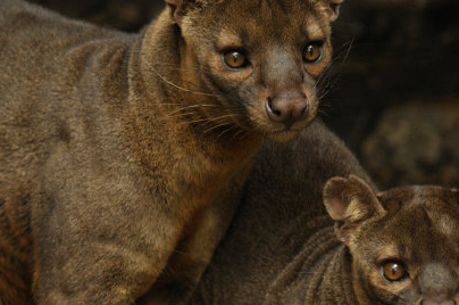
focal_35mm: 890
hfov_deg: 2.3
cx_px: 131
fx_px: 11329
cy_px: 164
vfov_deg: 1.5
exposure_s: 1/40
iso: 640
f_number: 4
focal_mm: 300
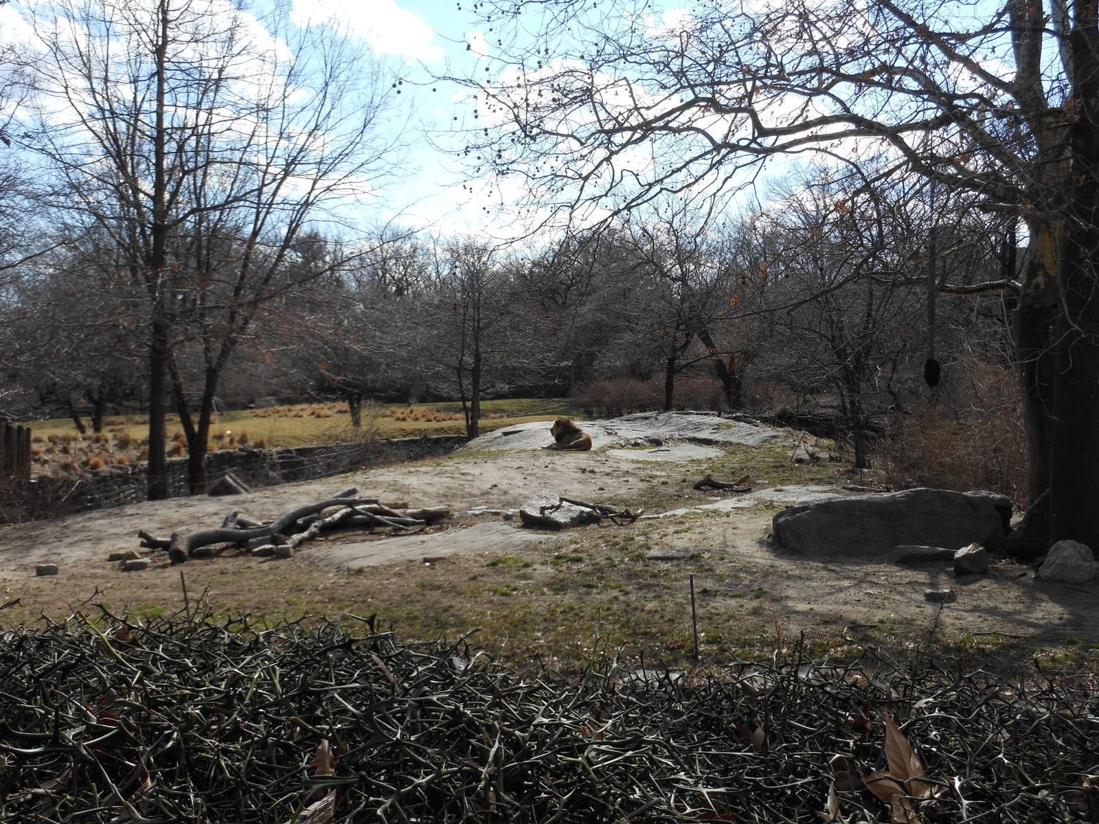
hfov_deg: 47.9
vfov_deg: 36.8
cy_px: 412
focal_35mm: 39
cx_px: 550
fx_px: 1238
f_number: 4.3
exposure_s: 1/400
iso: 80
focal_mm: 6.9
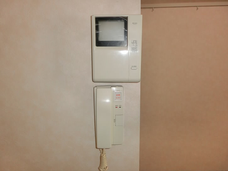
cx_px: 114
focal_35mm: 24
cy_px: 86
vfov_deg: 56.8
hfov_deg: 71.6
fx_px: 158
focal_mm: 4.24
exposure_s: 1/60
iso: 200
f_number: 3
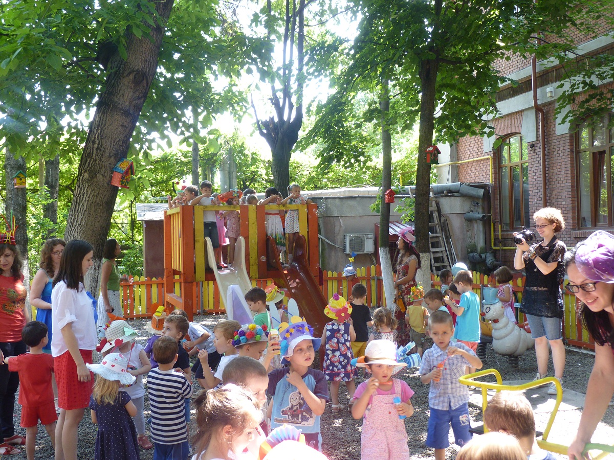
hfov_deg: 49.0
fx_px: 674
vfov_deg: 37.7
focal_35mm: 38
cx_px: 307
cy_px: 230
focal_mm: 6.8
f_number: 3
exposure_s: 1/30
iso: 100
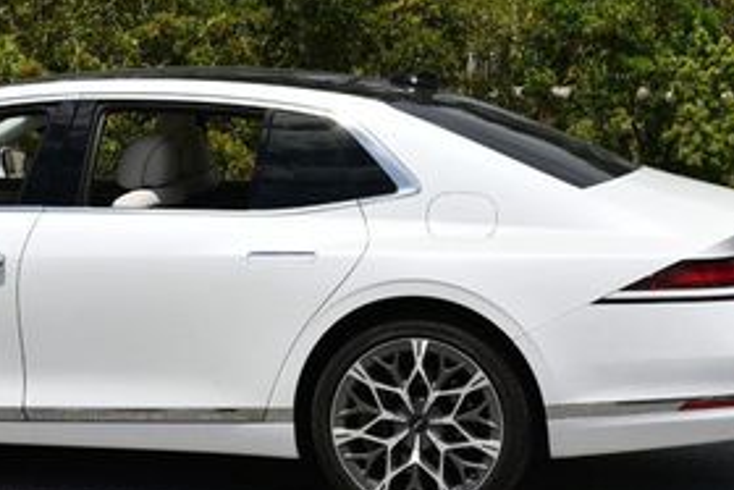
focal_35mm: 128
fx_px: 2611
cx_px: 105
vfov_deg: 10.7
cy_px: 81
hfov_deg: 15.8
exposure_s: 1/400
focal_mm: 28
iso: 100
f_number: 10
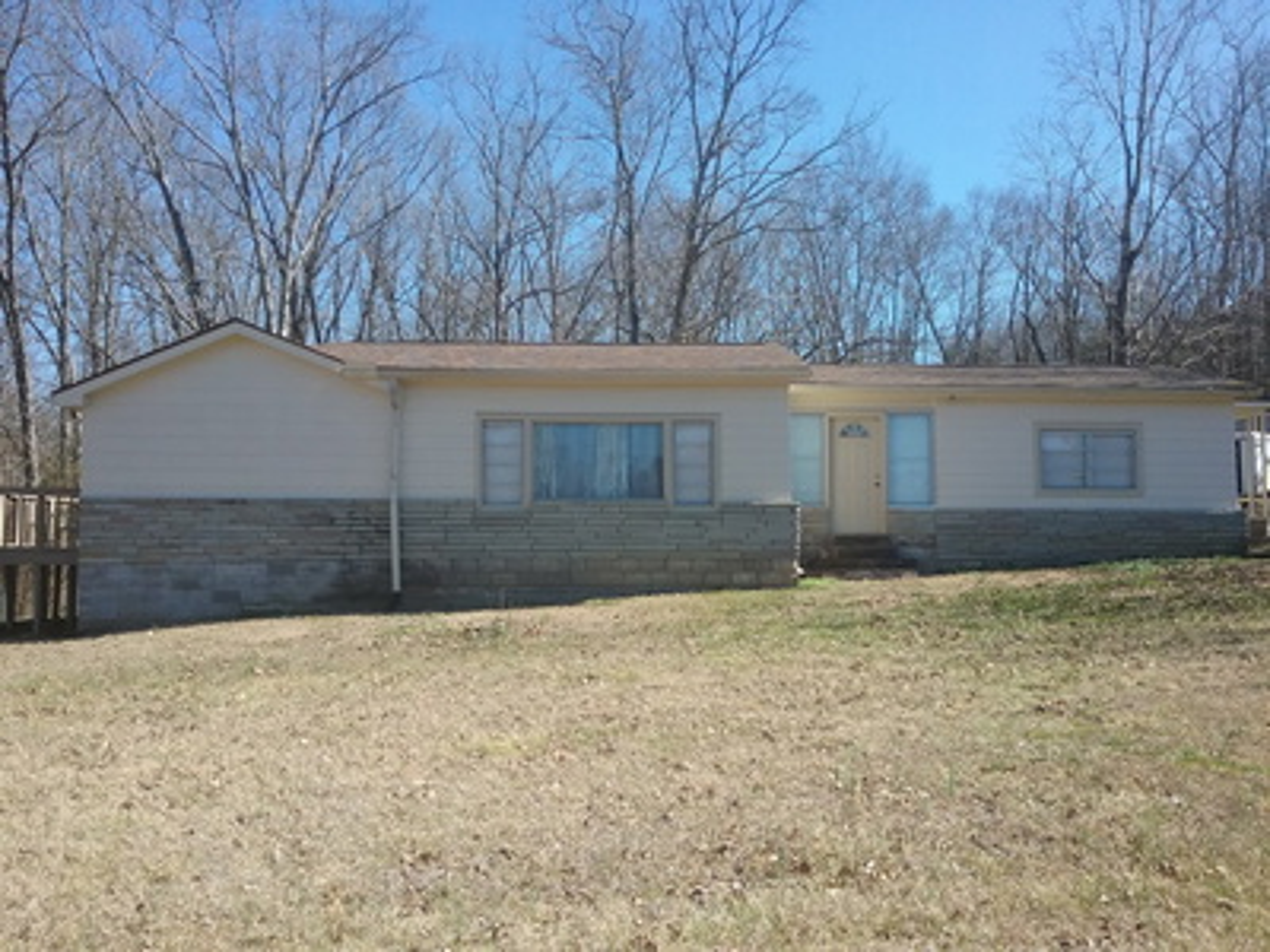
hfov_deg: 58.4
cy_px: 476
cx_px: 635
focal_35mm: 31
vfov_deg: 45.4
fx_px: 1137
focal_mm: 3.3
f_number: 2.2
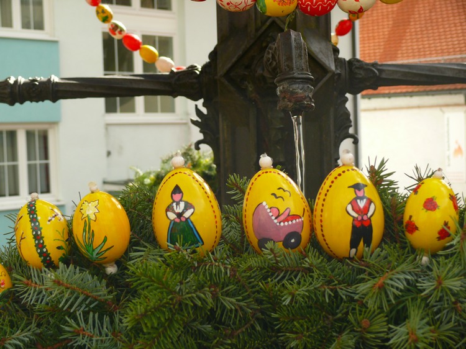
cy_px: 174
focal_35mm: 72
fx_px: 969
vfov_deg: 20.4
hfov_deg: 27.0
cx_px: 233
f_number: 4
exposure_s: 1/100
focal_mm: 15.3
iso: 100
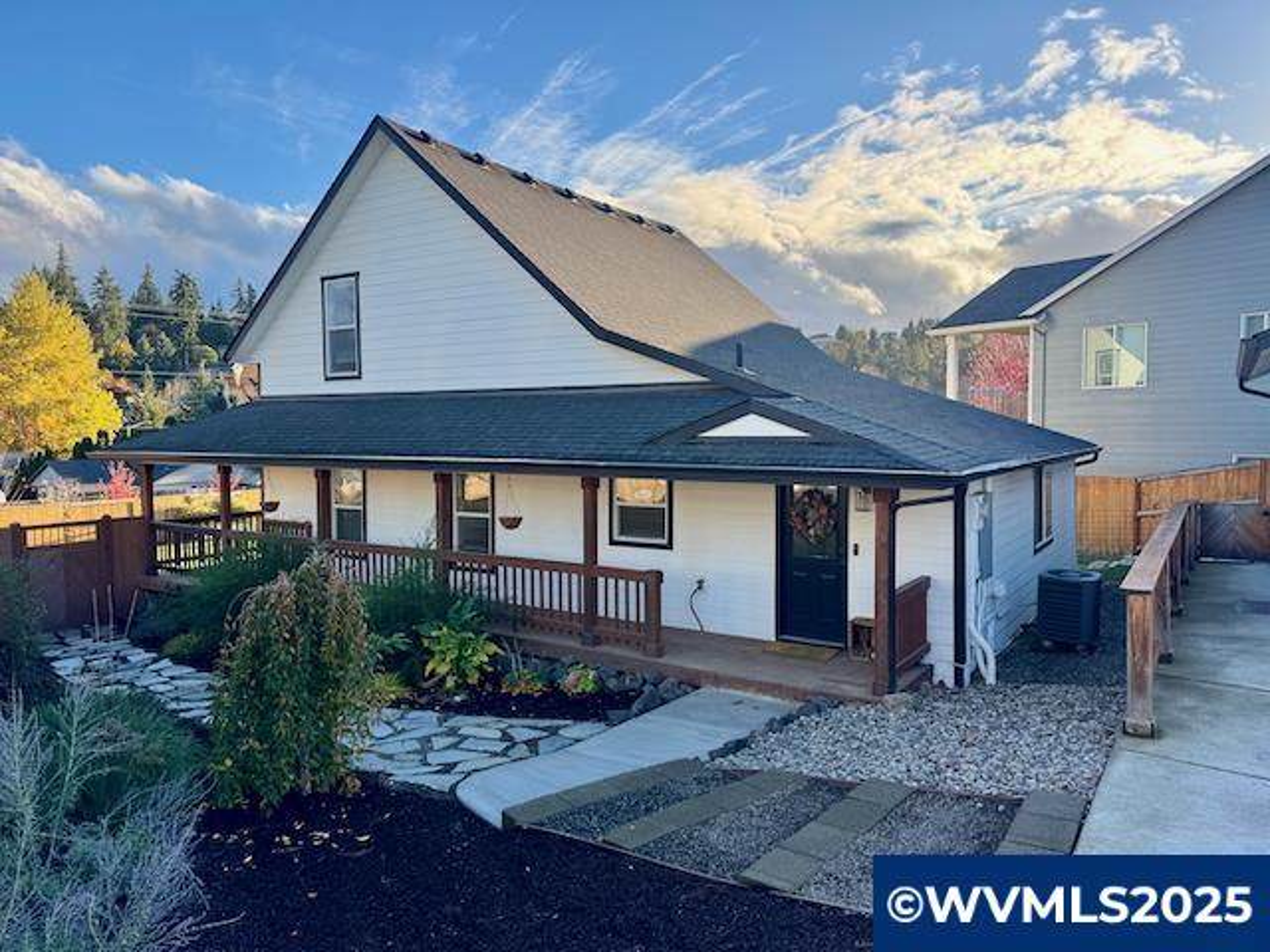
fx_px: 881
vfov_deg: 56.8
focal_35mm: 24
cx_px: 635
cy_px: 476
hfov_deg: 71.6
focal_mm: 6.76
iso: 80
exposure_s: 1/995
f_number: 1.78
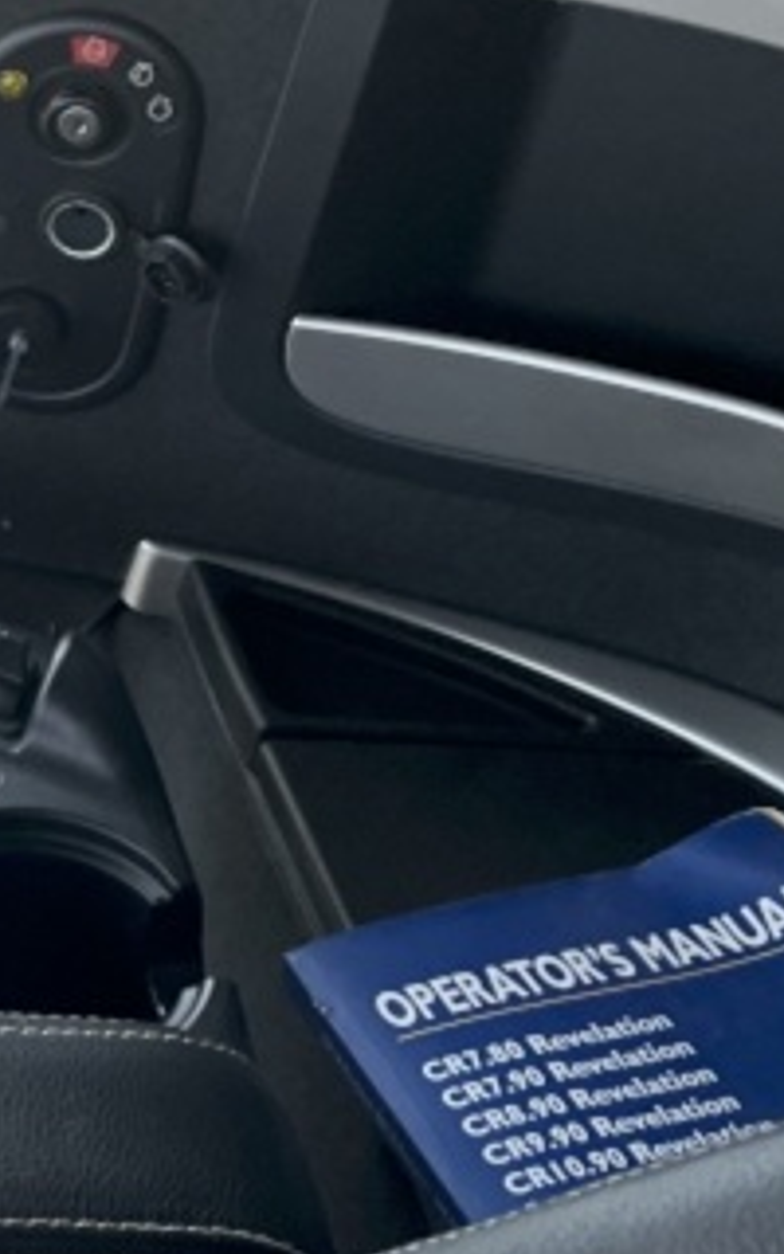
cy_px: 537
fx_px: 2359
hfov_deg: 15.5
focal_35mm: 69
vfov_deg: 29.7
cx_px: -731
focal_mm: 4.2
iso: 40
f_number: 1.6
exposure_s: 1/121
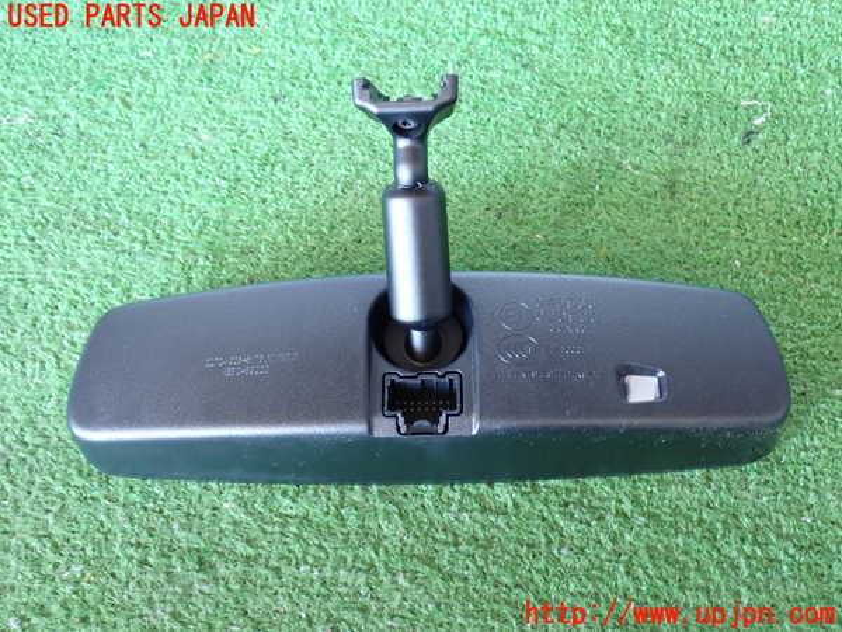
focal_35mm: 38
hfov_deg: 49.0
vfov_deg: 37.7
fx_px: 924
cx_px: 421
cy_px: 316
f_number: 2.7
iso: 800
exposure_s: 1/30
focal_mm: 6.83
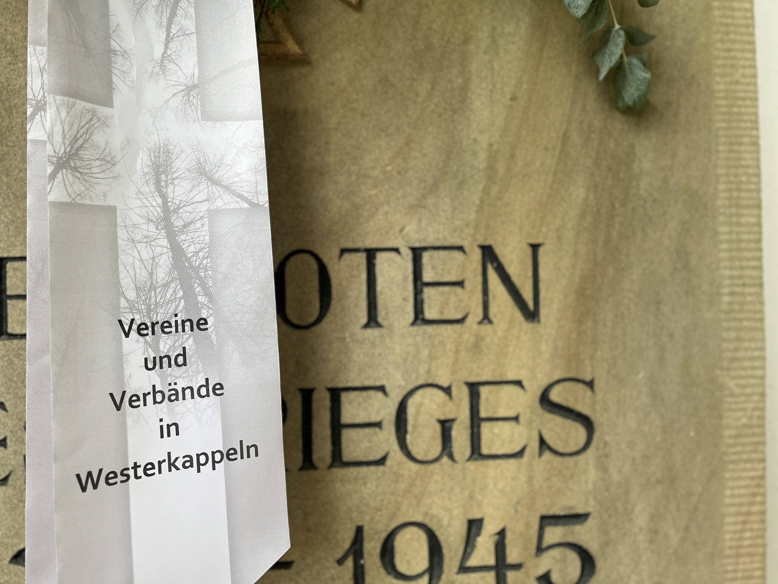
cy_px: 261
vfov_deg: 48.1
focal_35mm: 29
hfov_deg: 61.5
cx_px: 351
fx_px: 652
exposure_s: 1/121
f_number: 1.6
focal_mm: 5.1
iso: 125
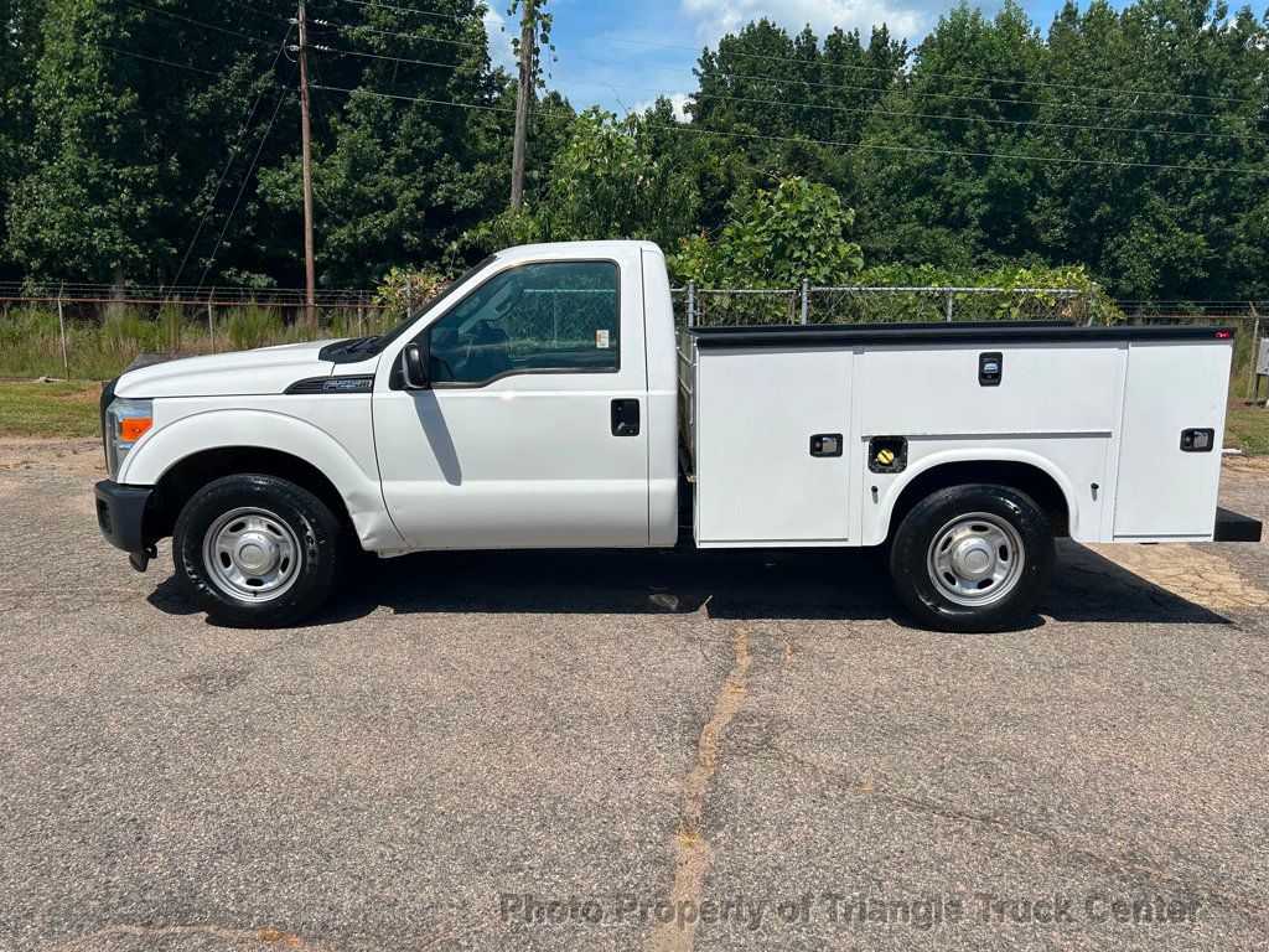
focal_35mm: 26
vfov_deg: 53.1
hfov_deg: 67.3
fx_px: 953
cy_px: 476
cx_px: 634
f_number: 1.5
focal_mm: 5.7
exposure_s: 1/8696
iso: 50
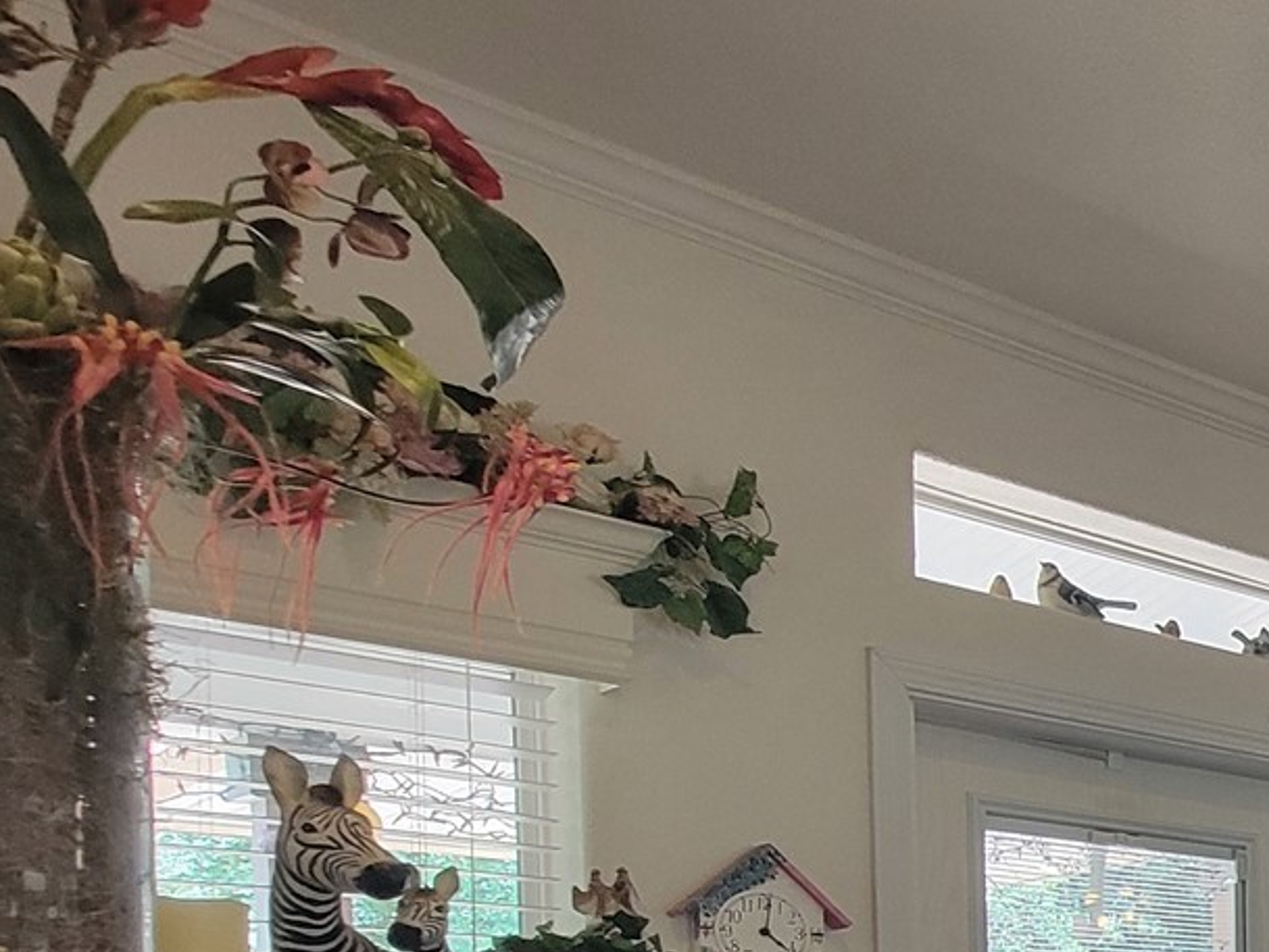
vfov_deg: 30.8
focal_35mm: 41
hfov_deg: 28.9
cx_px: 1898
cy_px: 1083
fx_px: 1503
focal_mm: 2.2
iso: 200
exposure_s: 1/60
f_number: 2.2
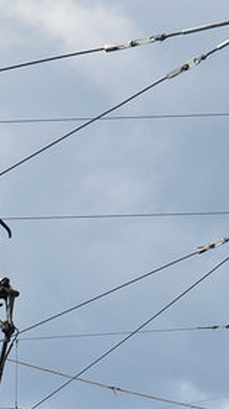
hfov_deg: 6.5
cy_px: 562
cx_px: -391
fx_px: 1894
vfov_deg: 11.9
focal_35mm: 175
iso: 400
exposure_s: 1/500
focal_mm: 26
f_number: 11
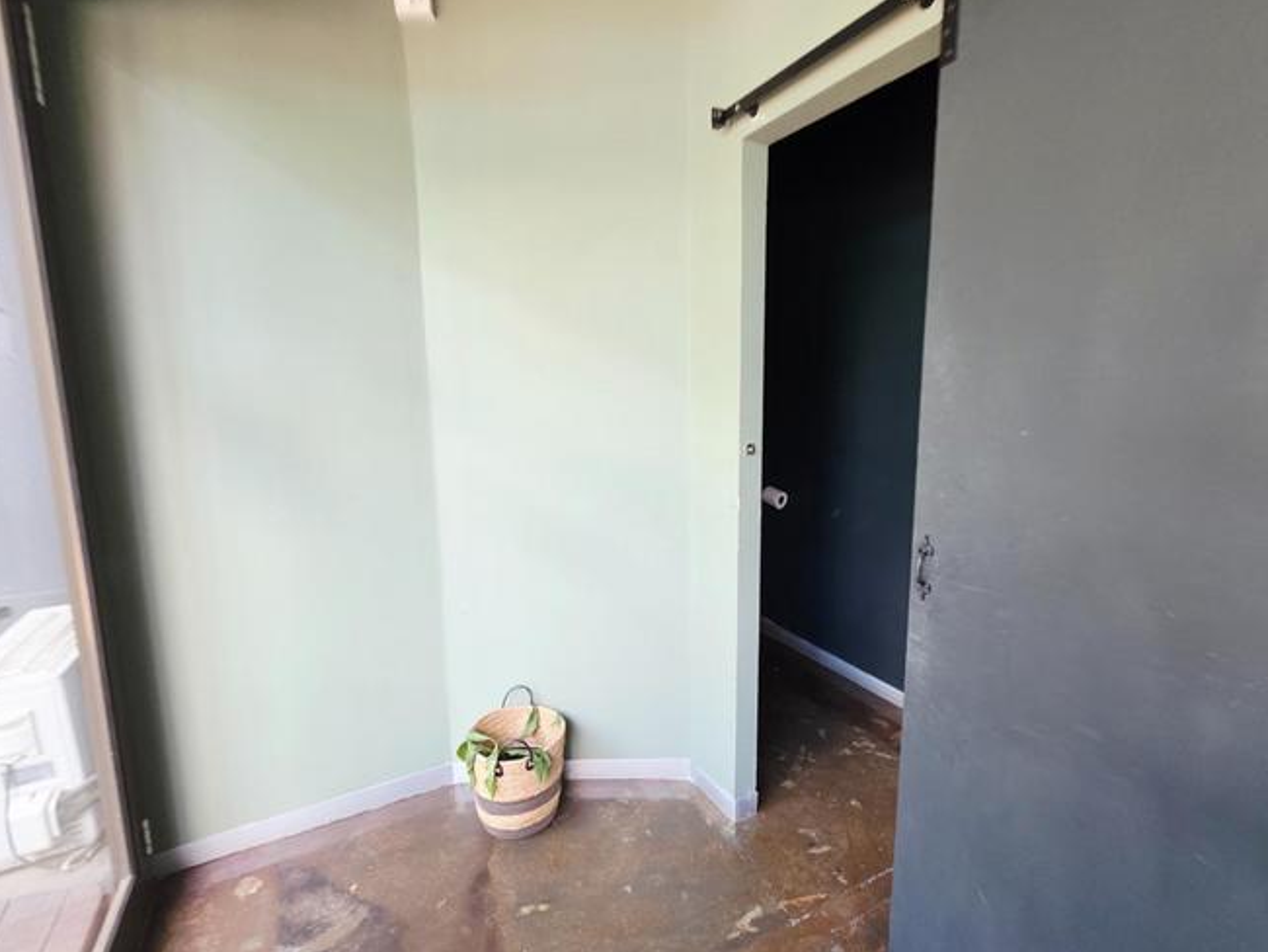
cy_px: 482
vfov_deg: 78.1
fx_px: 586
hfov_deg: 94.3
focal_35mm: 16
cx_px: 675
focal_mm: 2.2
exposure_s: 1/50
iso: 160
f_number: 1.9
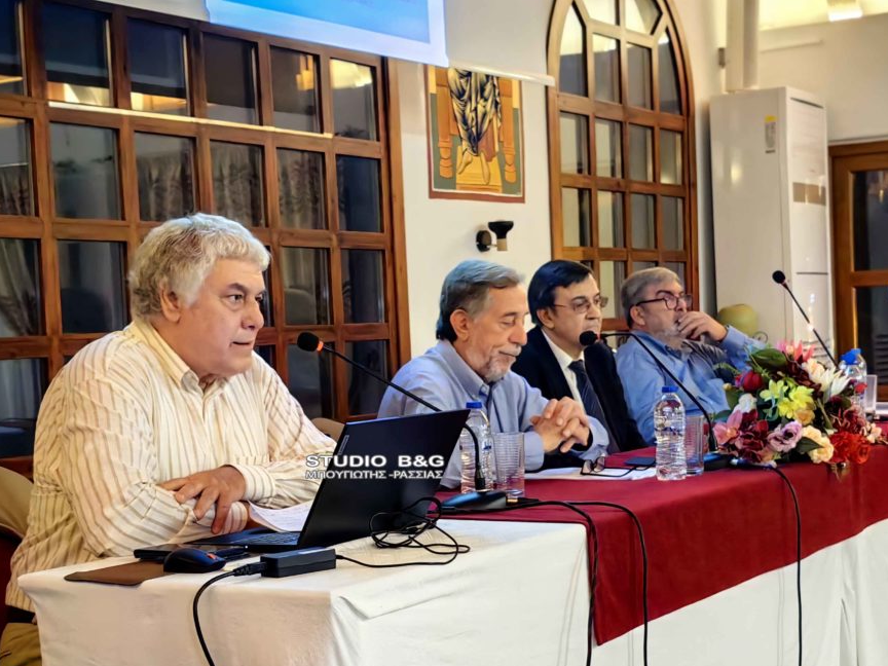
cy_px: 394
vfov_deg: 22.9
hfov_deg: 30.3
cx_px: 473
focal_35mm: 64
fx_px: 1642
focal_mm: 6.35
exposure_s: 1/99.8
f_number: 1.4
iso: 400
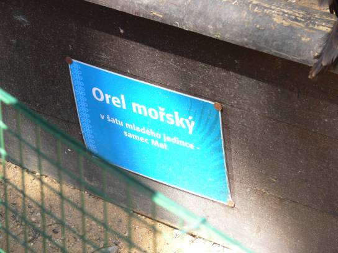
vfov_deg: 12.7
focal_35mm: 117
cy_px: 126
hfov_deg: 16.8
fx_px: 1142
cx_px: 169
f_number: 4
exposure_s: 1/80
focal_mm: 24.7
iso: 100
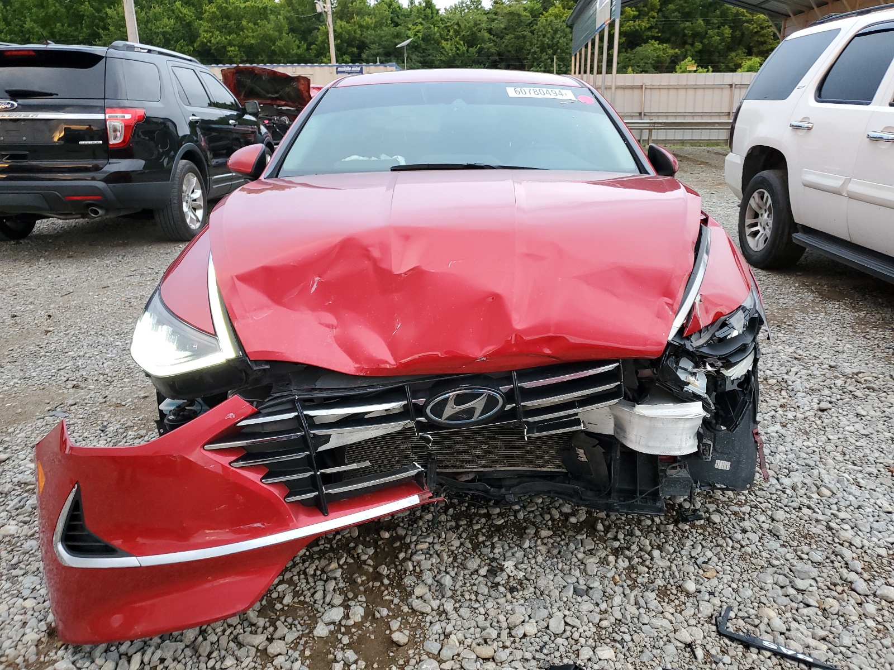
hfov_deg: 67.3
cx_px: 447
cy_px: 335
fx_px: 671
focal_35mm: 26
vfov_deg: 53.1
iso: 92
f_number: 1.5
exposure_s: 1/60.2
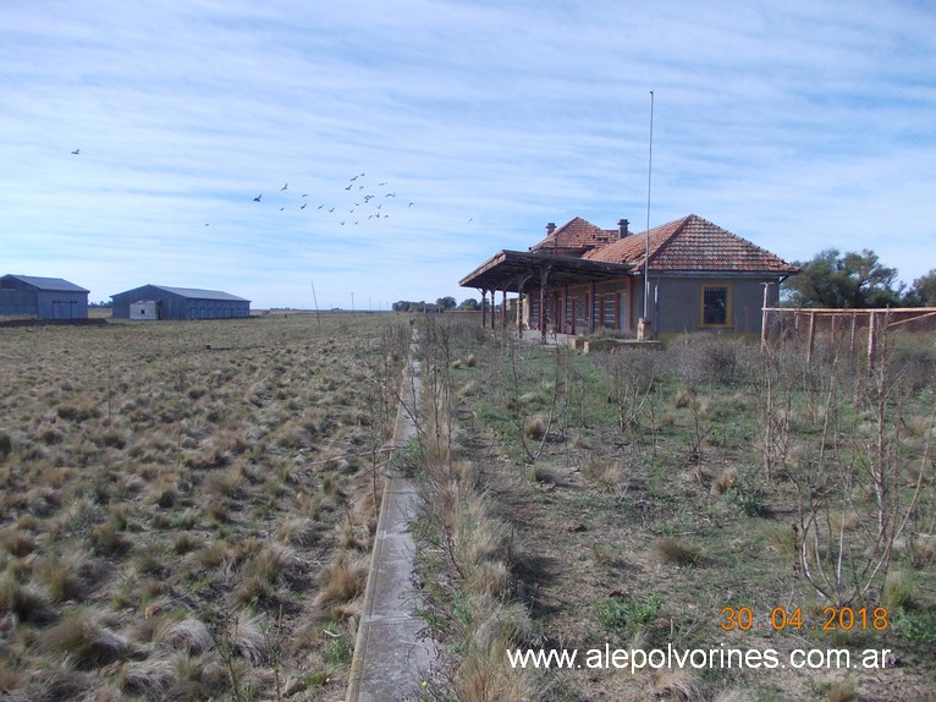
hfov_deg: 63.5
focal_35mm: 28
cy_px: 351
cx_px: 468
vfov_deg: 49.7
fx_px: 757
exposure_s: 1/320
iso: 80
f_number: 5.4
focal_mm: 4
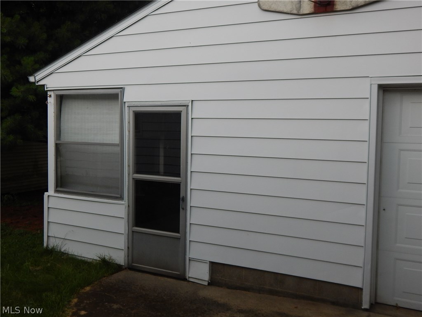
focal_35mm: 34
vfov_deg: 41.8
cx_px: 211
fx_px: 414
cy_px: 158
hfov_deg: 54.0
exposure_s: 1/250
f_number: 3.3
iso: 160
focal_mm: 6.1
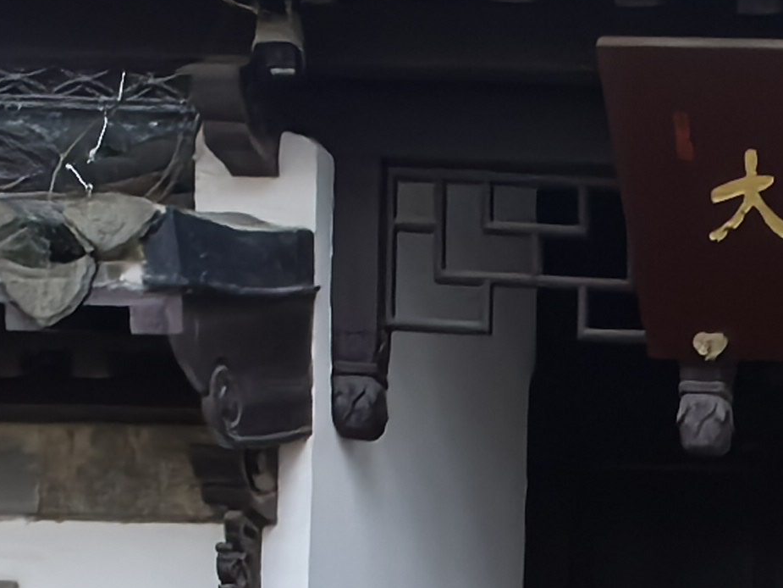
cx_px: 1186
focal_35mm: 93
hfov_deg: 18.6
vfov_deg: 13.6
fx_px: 2104
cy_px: 1180
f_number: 2.2
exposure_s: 1/50
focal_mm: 1.76
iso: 250
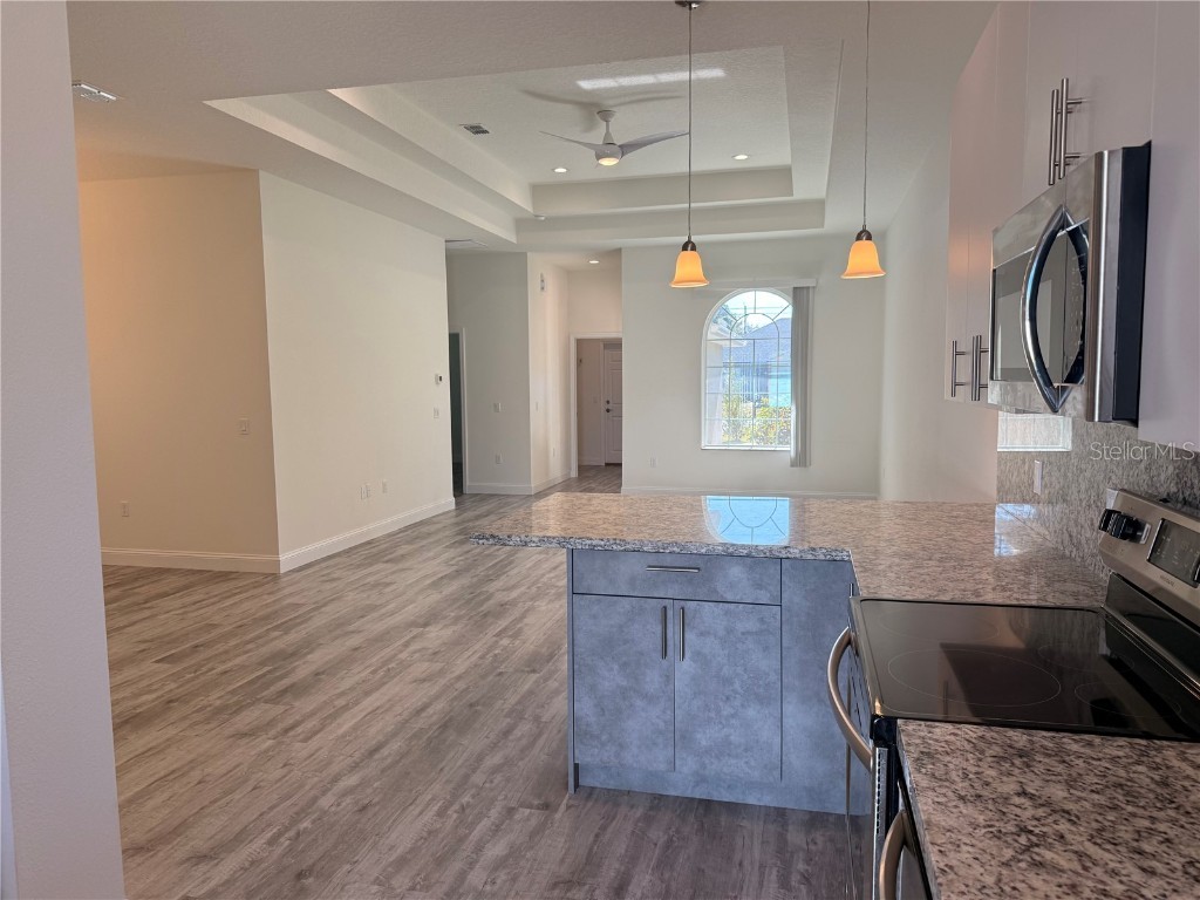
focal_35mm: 24
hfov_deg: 71.6
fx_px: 832
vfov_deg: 56.8
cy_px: 450
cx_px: 600
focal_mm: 6.76
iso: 100
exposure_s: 1/246
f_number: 1.78
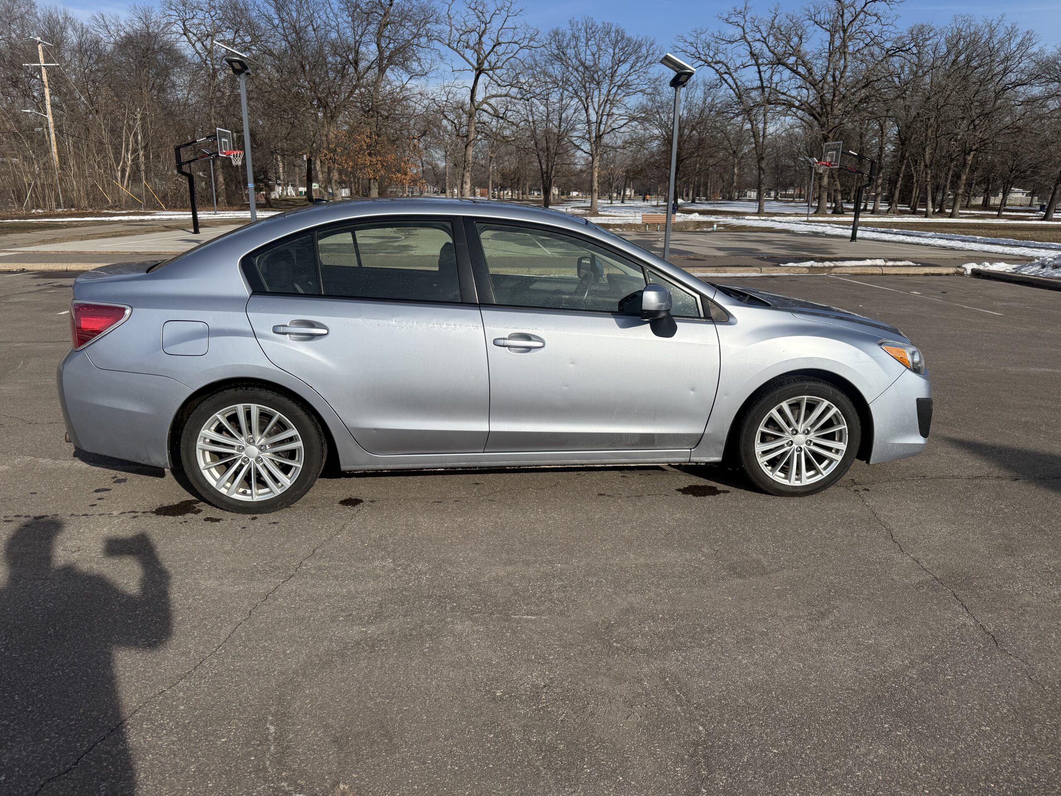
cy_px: 398
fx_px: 736
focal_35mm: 24
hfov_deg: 71.6
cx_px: 530
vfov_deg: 56.8
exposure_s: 1/9091
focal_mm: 6.76
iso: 125
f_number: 1.78
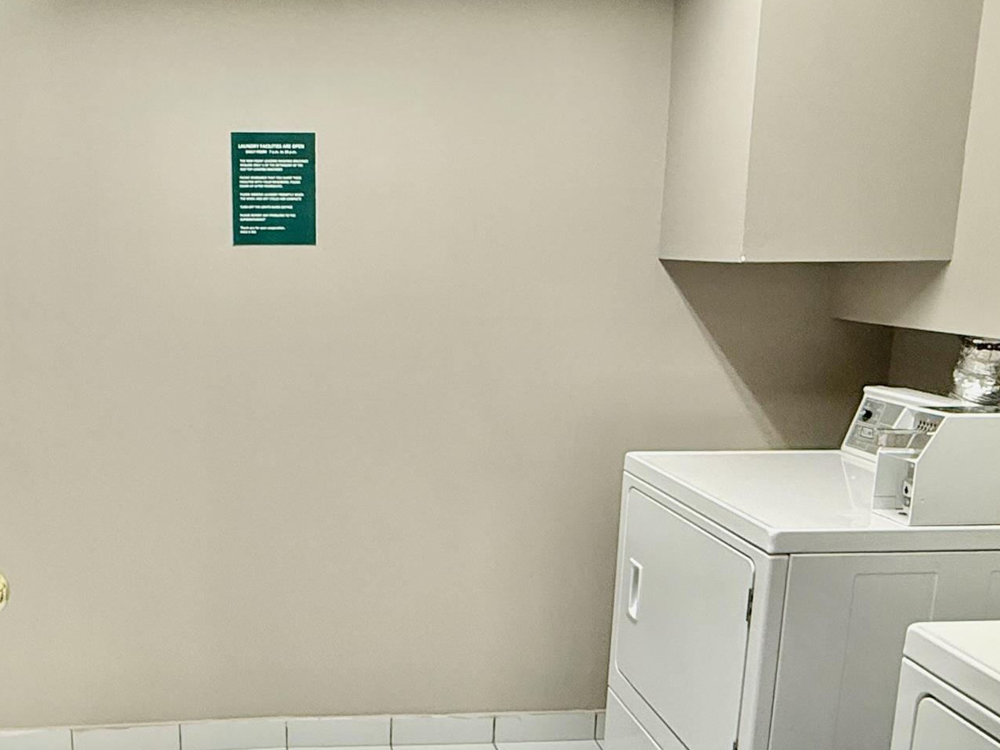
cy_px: 447
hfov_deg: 53.1
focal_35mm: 34
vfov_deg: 41.6
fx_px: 982
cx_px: 352
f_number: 2.2
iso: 400
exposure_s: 1/60
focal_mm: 2.22
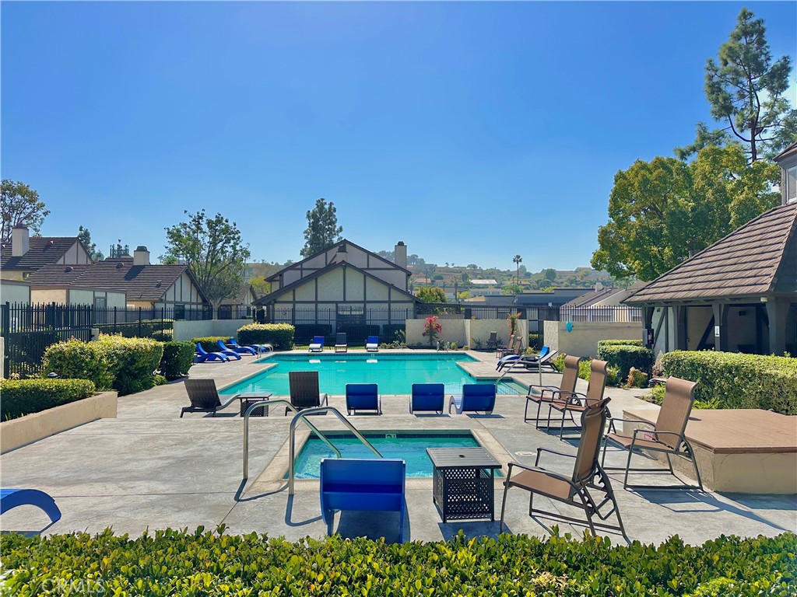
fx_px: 553
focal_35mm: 24
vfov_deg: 56.8
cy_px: 298
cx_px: 398
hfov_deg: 71.6
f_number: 1.78
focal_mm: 6.86
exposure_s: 1/10753
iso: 80
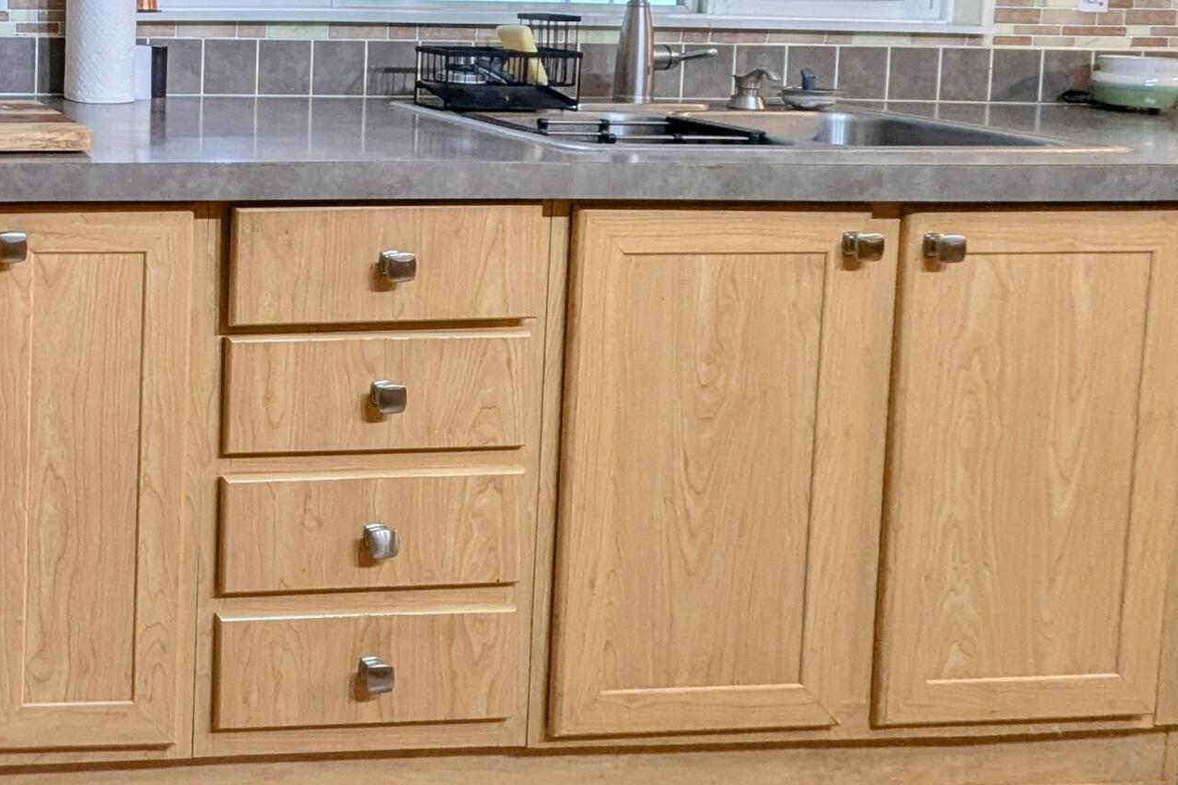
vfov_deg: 37.0
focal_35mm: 32
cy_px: 8
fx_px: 1047
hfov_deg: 43.4
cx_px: -155
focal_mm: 1.95
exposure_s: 1/24
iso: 93
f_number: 2.2
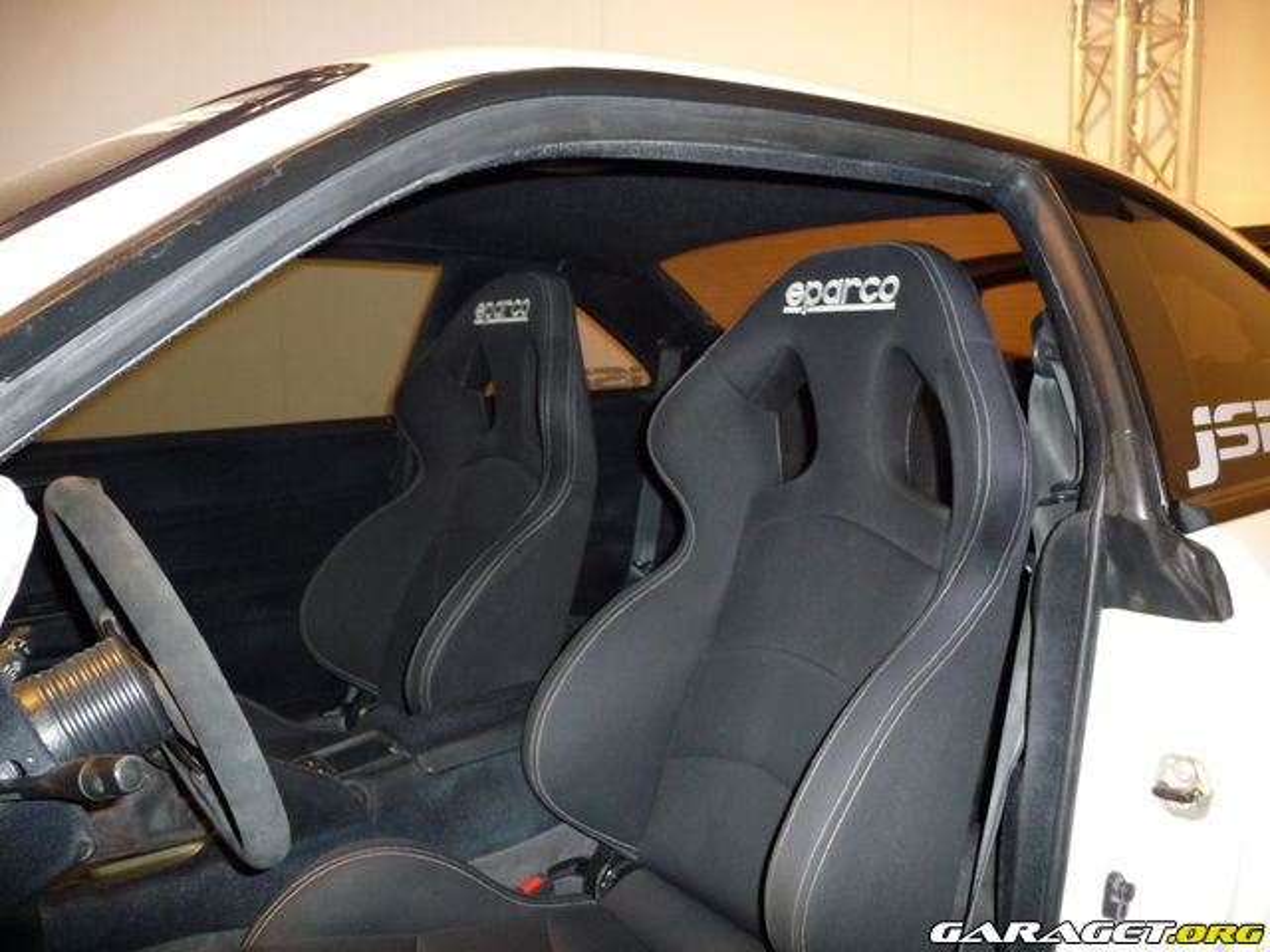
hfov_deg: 63.4
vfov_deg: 49.7
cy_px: 476
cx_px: 635
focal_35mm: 28
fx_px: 1027
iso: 320
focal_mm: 4.7
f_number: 3.3
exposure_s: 1/30
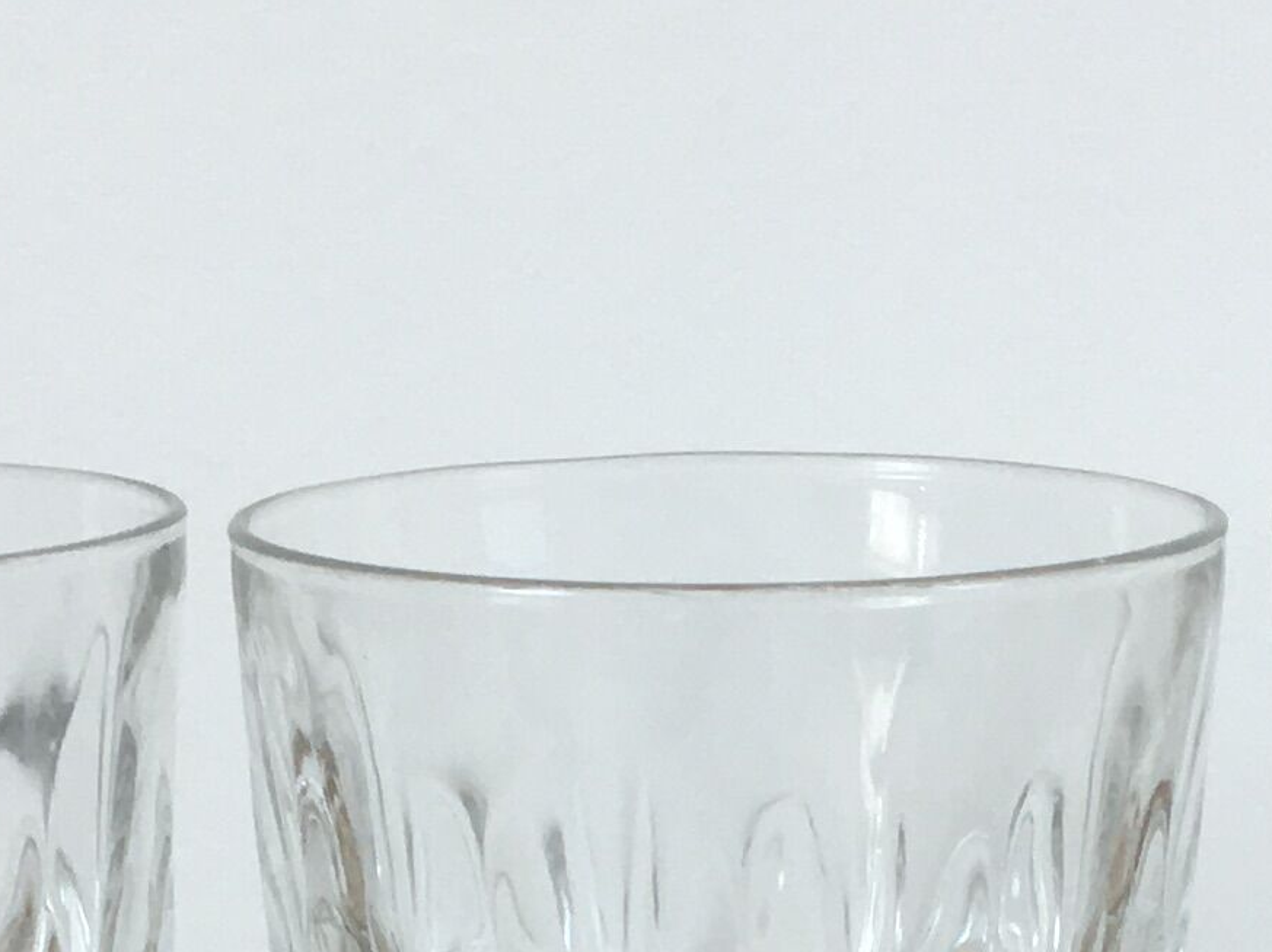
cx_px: 707
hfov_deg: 14.7
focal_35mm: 134
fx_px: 4922
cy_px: 1453
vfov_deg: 10.6
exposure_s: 1/100
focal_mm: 4.15
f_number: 2.2
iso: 40
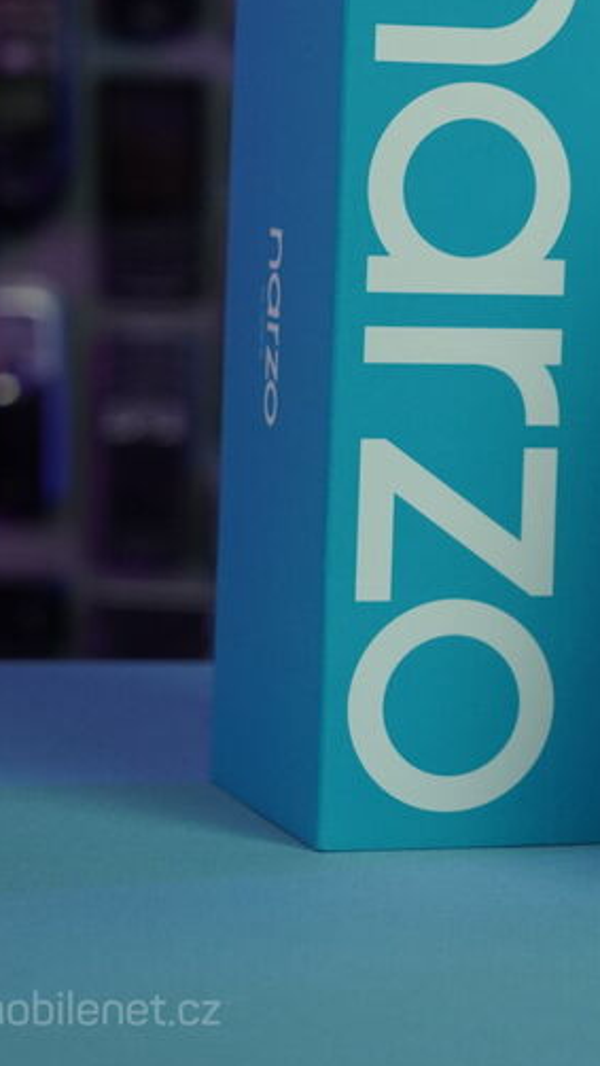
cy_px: 396
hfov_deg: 8.5
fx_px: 3959
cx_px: 862
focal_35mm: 140
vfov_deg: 15.3
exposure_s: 1/160
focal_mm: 70
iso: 2500
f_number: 8
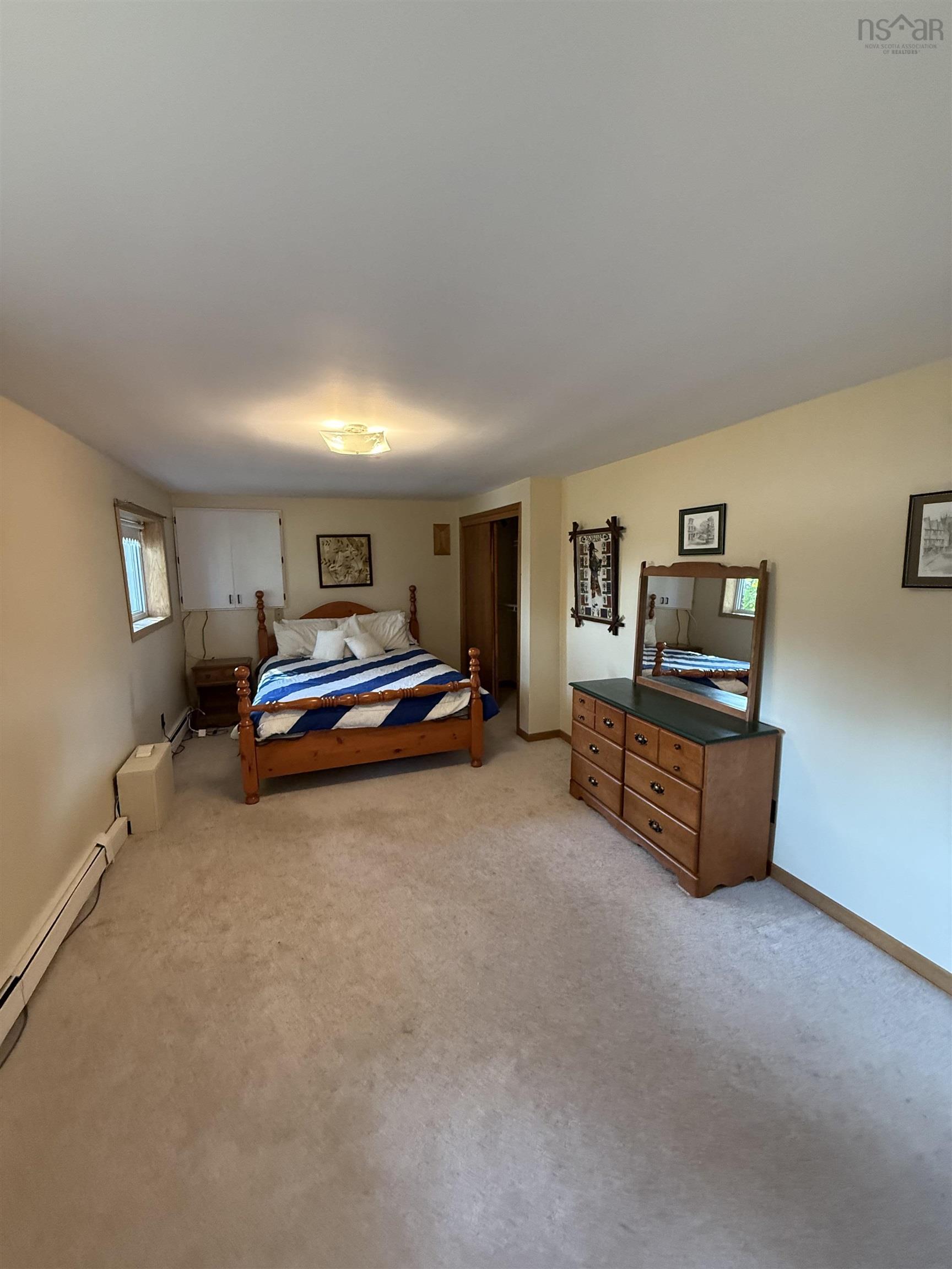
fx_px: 513
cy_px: 634
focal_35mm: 14
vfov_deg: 102.1
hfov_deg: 85.7
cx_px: 476
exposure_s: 1/120
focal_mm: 2.22
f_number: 2.2
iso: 640
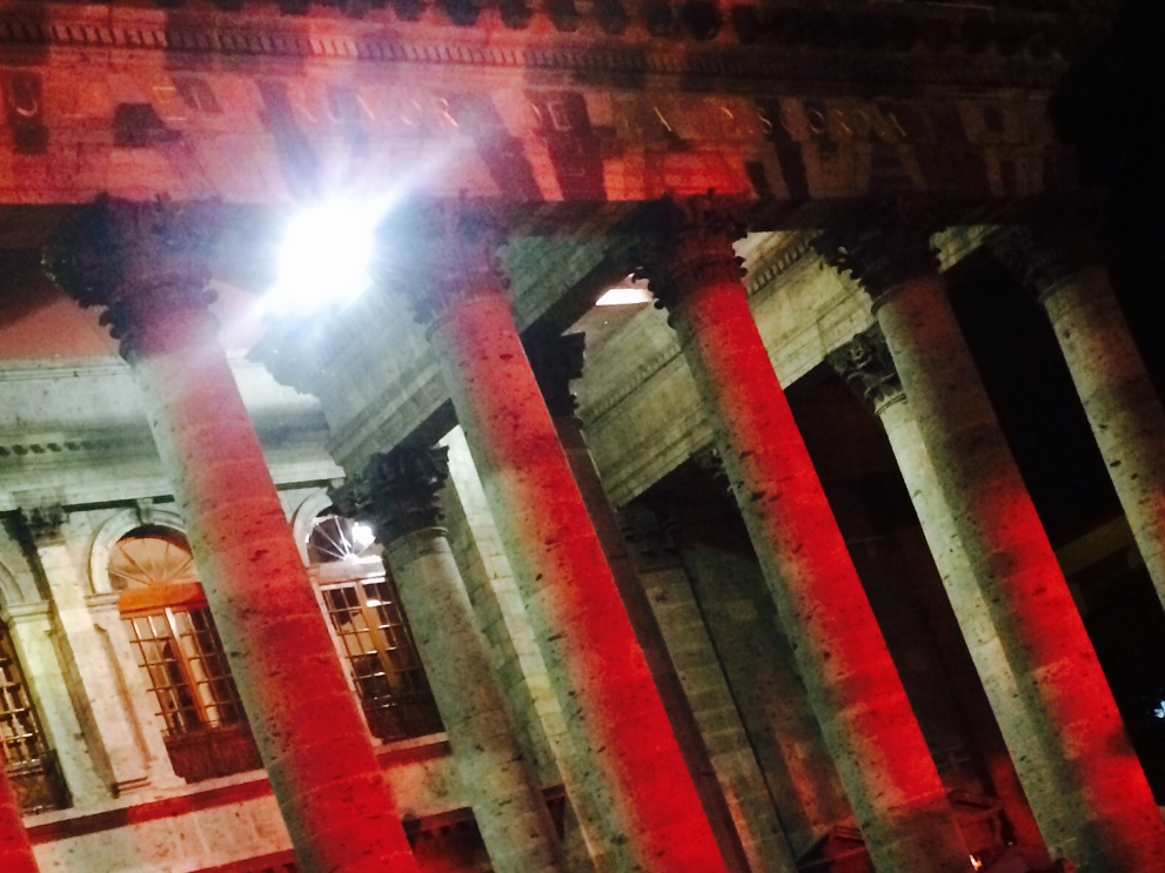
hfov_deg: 31.2
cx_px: 536
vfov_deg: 22.8
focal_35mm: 62
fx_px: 2086
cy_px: 848
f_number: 2.2
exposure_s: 1/15
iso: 400
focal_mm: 4.12
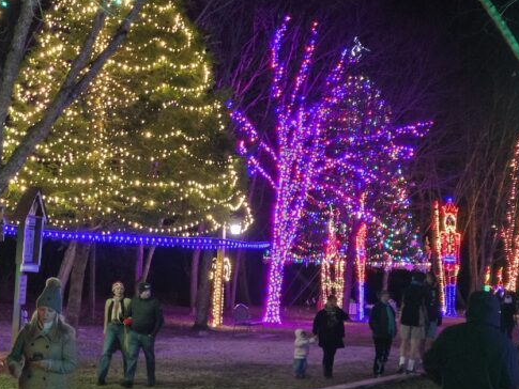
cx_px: 168
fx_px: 1485
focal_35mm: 99
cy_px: 270
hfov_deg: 19.8
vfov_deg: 14.9
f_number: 2.4
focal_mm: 7.9
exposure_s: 1/30
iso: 800
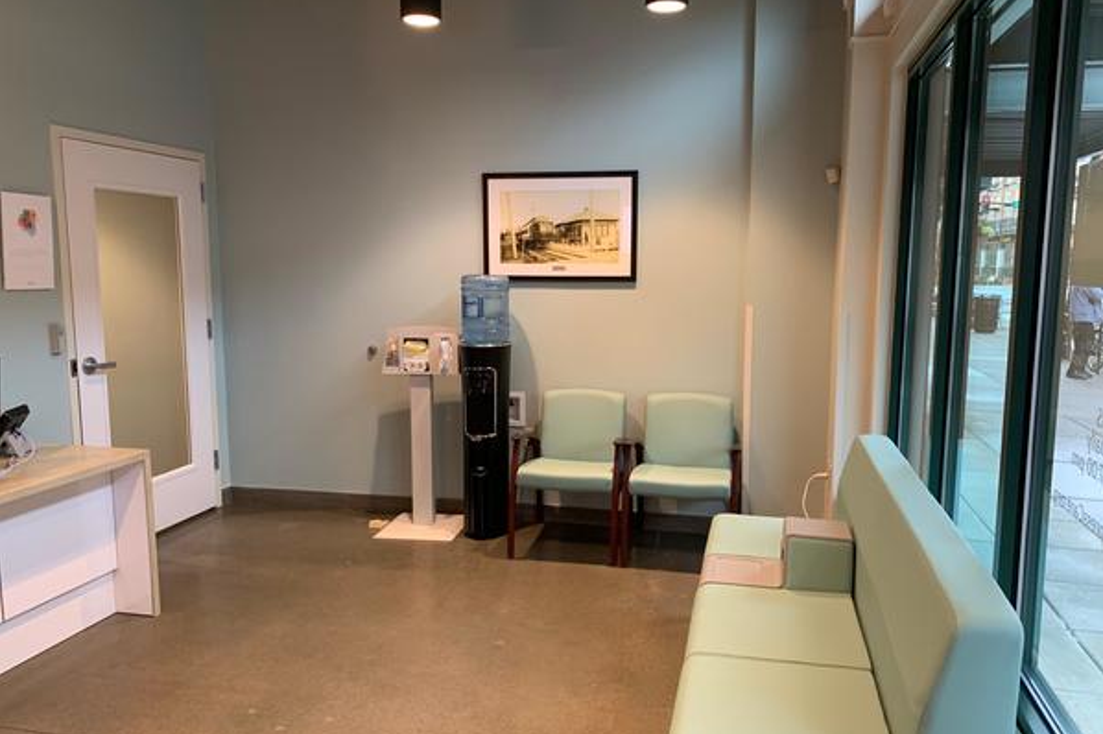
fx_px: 857
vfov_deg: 46.3
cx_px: 569
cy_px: 376
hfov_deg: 65.5
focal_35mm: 28
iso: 125
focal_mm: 4.25
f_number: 1.8
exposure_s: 1/60
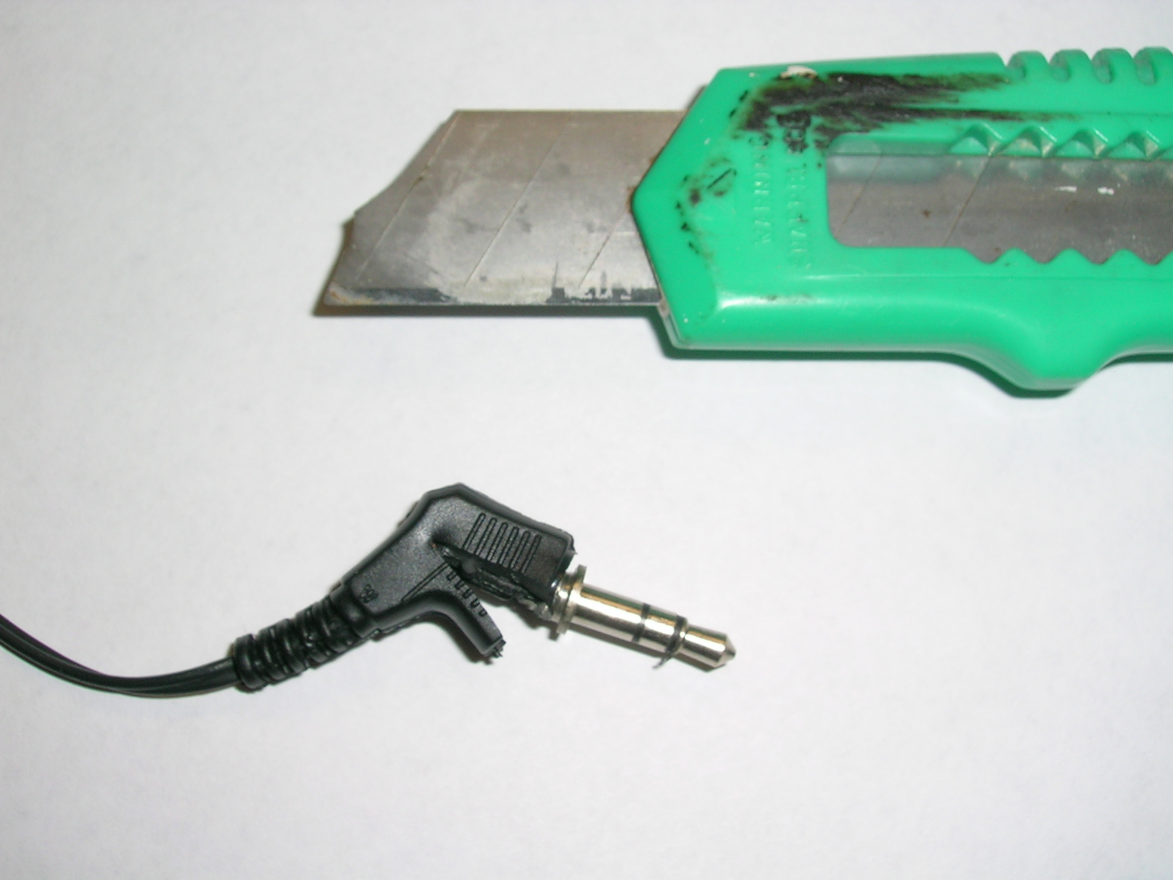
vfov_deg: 27.5
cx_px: 586
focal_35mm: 53
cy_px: 440
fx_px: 1796
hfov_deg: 36.2
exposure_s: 1/60.1
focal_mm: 8
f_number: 5.5
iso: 50
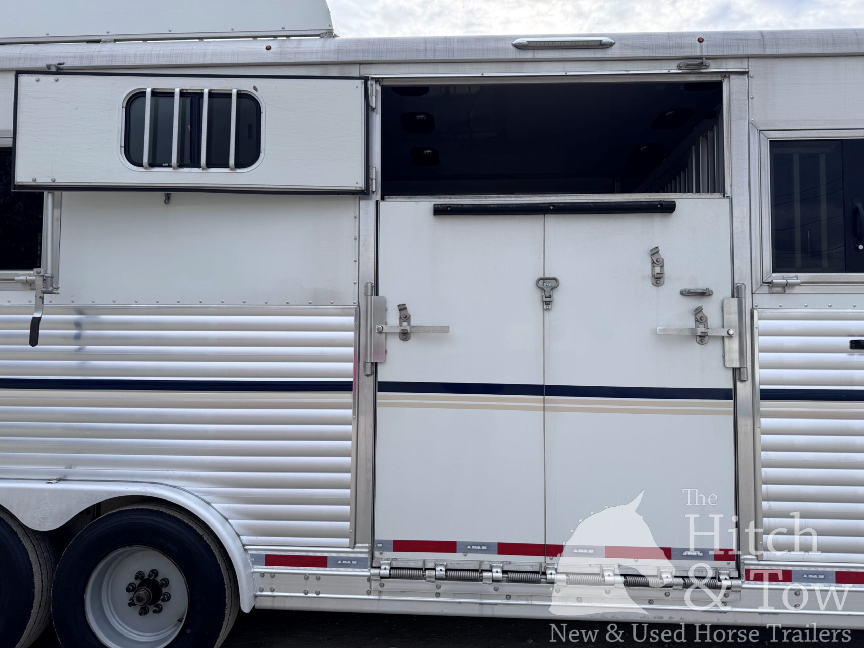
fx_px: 599
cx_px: 432
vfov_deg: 56.8
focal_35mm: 24
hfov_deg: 71.6
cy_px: 324
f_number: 1.78
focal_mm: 6.76
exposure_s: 1/2604
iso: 80
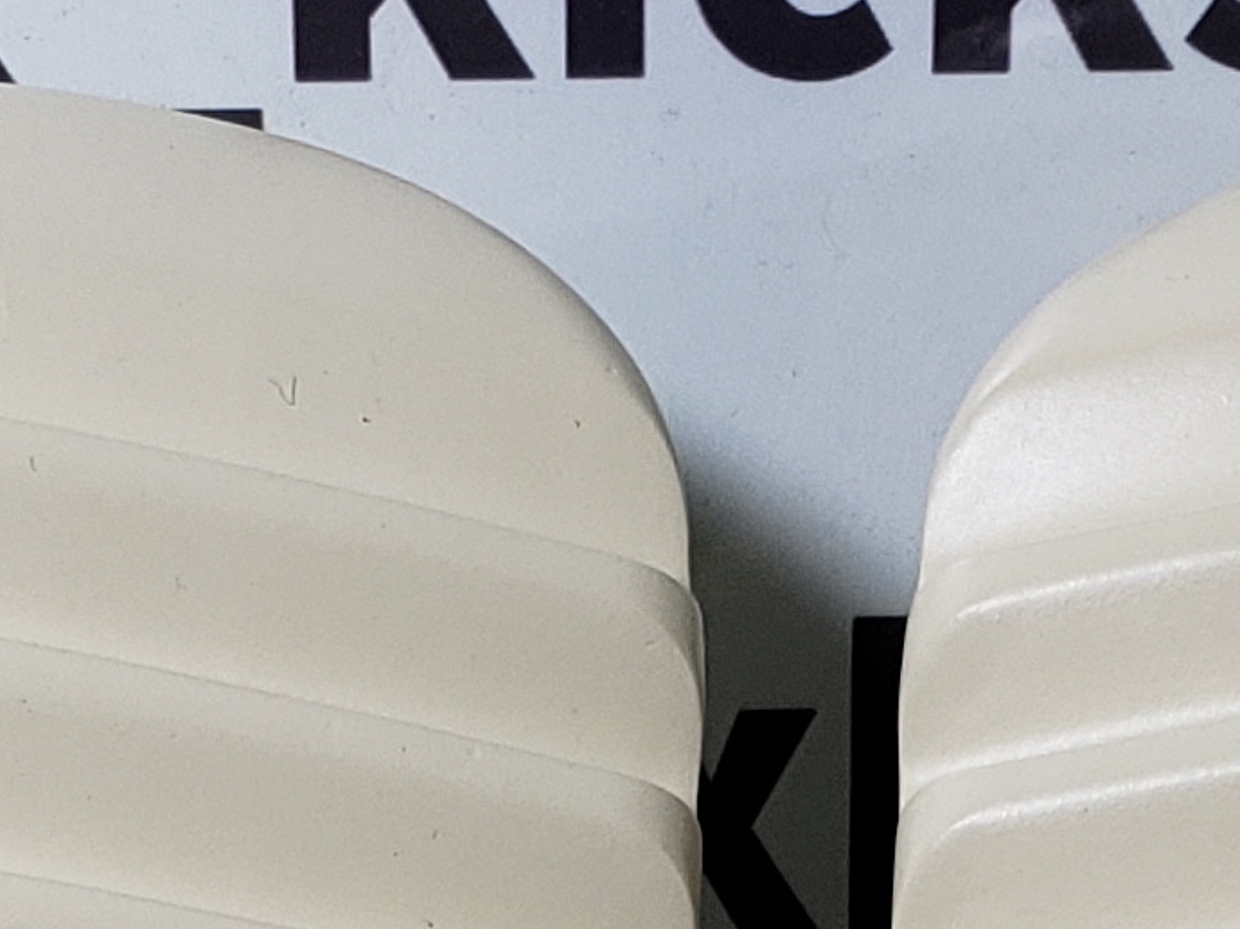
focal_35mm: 152
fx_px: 5443
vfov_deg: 9.0
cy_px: 2056
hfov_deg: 13.0
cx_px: 548
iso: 50
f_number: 1.5
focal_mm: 4.3
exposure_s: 1/475
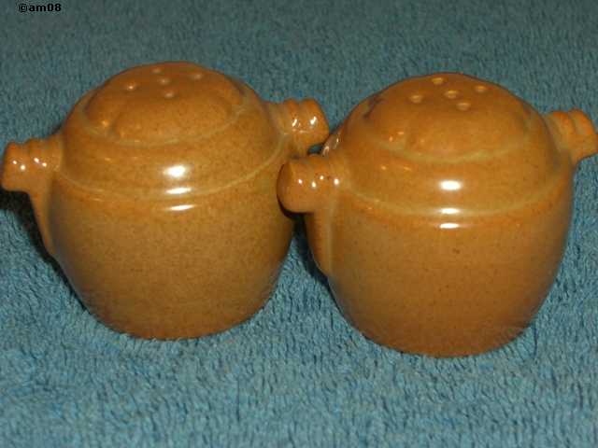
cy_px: 224
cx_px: 299
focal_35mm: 93
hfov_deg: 21.1
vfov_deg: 15.9
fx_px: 1607
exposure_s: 1/30
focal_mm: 19.4
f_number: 9.6
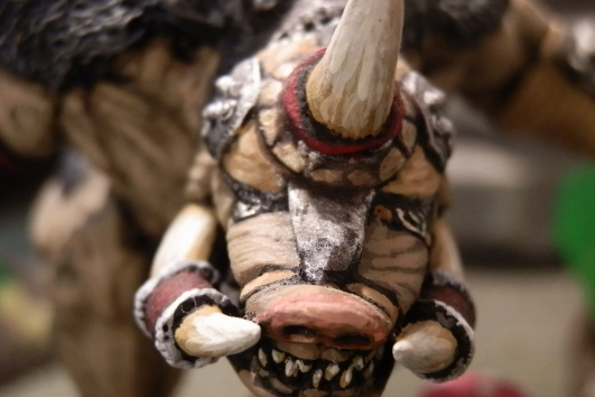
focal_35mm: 64
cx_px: 299
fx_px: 1058
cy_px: 222
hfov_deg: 31.4
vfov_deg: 21.2
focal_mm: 10.99
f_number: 3.7
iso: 400
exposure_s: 1/50
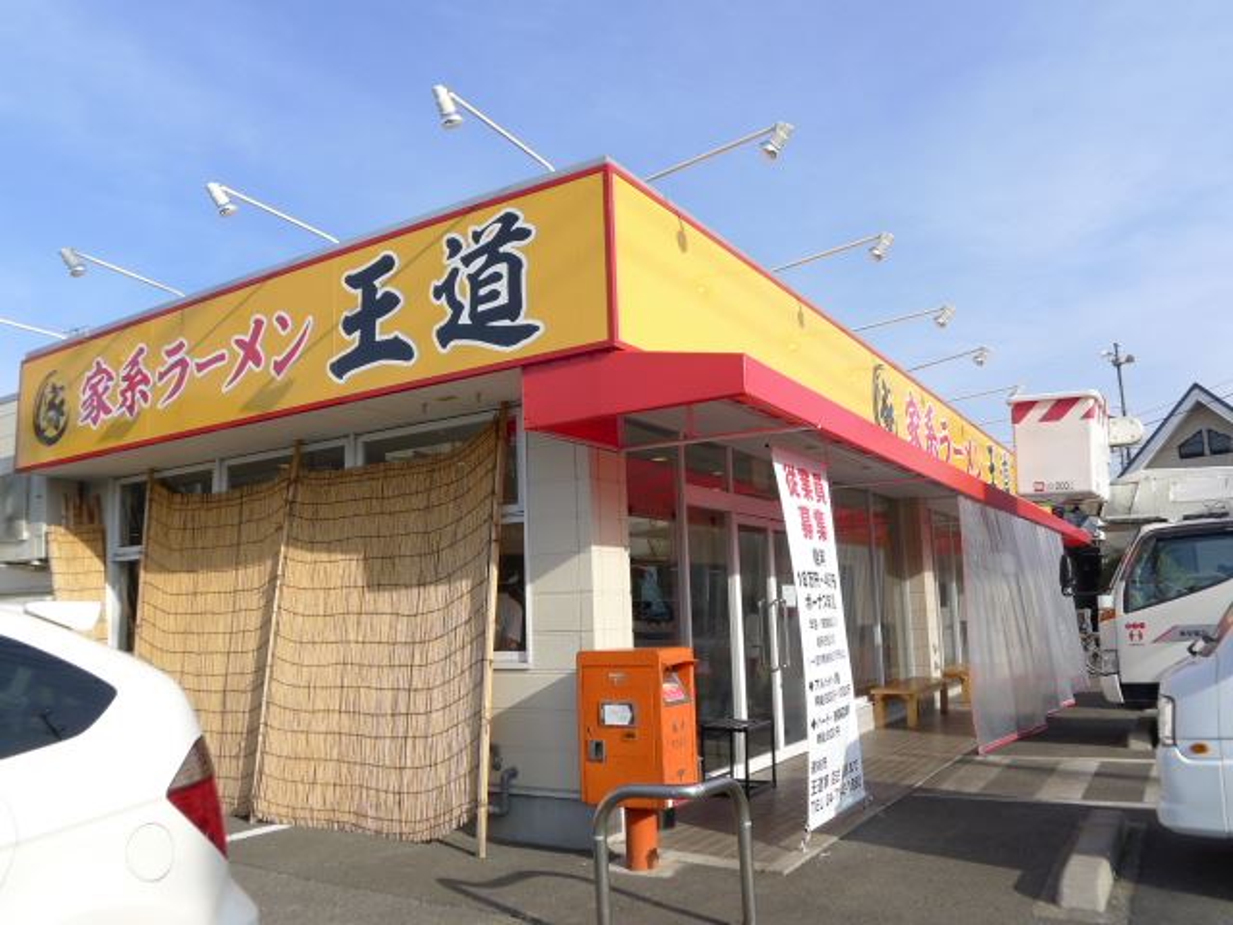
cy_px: 462
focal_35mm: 35
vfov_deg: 40.7
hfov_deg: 52.6
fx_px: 1247
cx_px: 616
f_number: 4
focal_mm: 7.5
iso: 80
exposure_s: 1/500
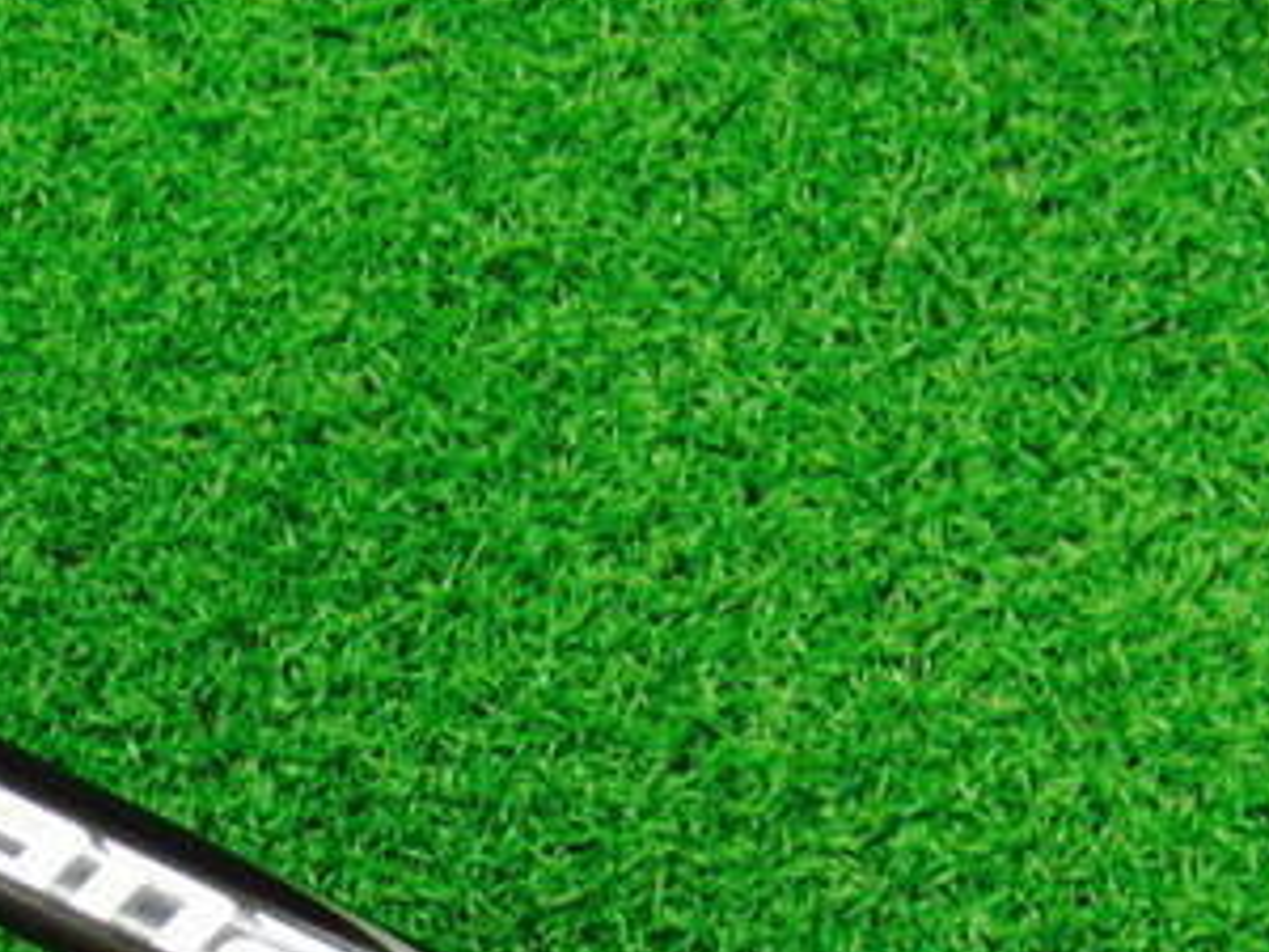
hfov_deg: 24.5
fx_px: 2896
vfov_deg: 18.2
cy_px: 952
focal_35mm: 79
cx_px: 381
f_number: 3.6
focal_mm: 6.42
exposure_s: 1/25
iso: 400
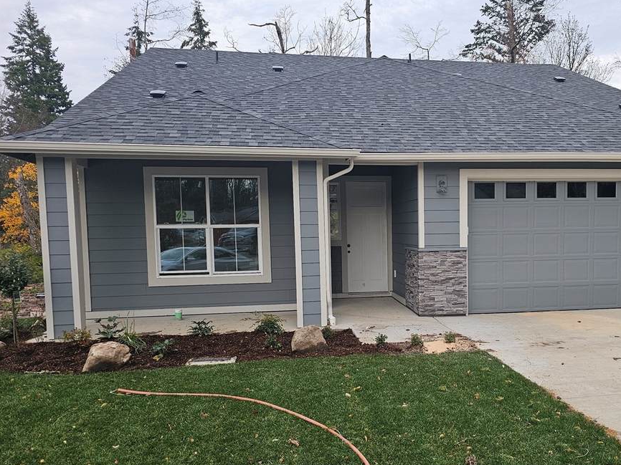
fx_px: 610
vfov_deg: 41.6
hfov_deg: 53.0
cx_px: 411
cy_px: 272
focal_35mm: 34
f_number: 1.7
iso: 50
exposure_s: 1/207
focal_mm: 6.3
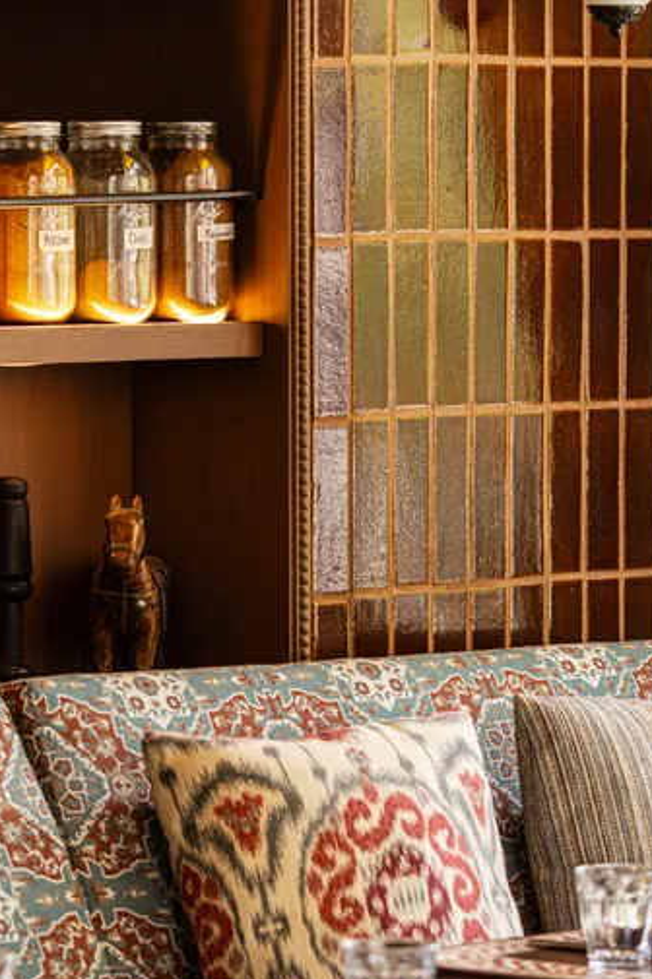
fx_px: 5821
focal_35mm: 214
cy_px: 386
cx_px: 493
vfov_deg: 9.6
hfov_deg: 6.4
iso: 400
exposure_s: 1/250
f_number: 3.2
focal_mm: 90
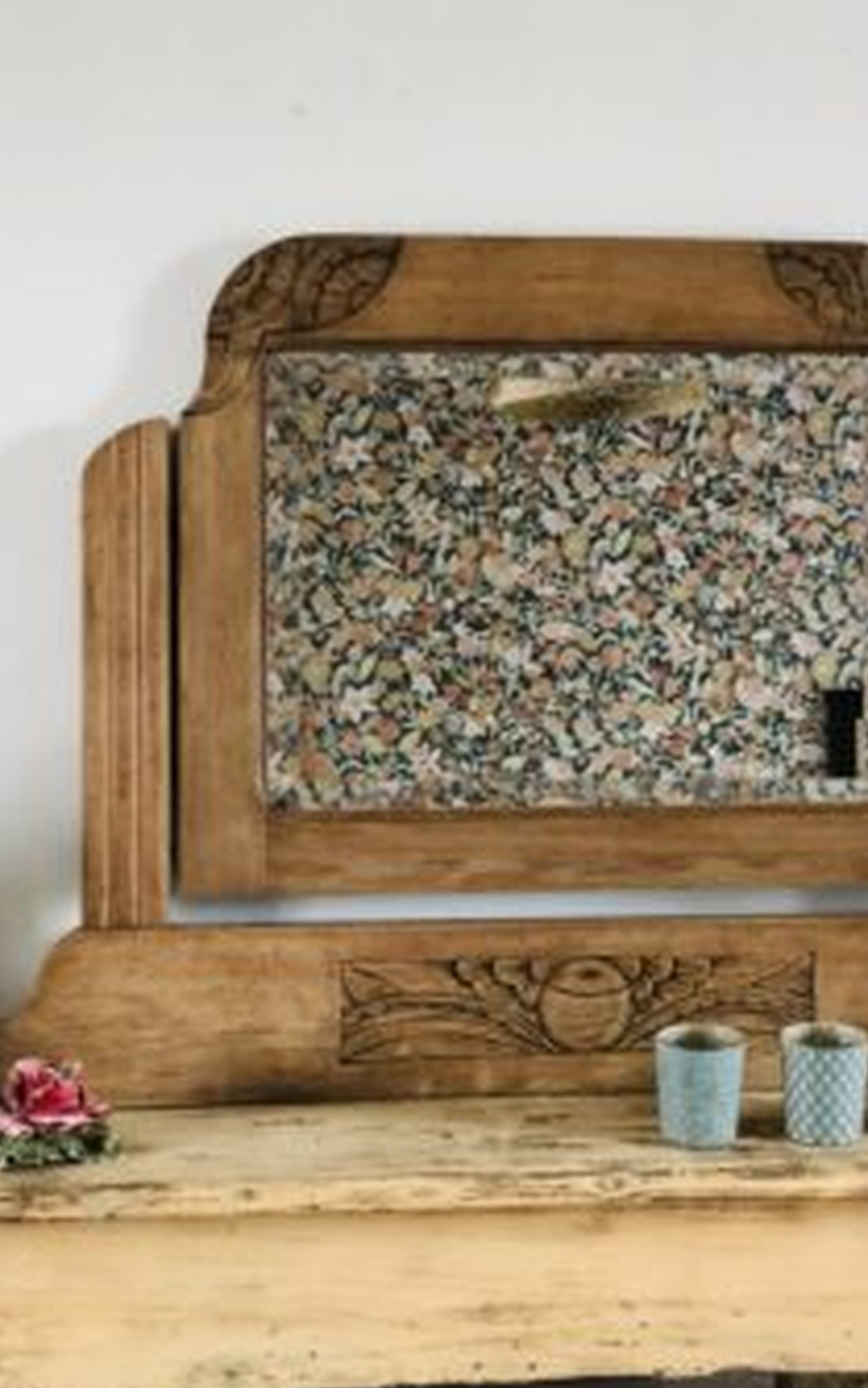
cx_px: 577
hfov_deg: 19.7
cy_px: 619
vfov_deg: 31.0
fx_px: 2496
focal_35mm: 66
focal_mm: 6
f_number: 2.4
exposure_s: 1/17
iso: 160
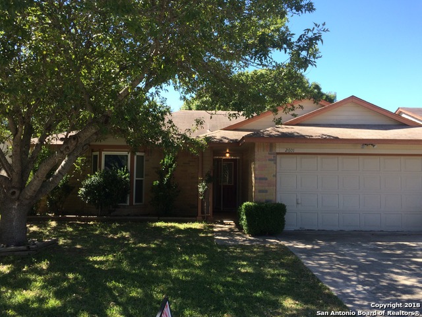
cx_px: 211
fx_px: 354
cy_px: 158
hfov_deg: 61.7
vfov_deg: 48.2
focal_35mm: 29
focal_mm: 4.15
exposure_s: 1/554
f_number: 2.2
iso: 32
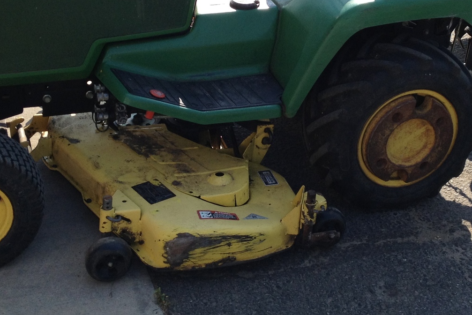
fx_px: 970
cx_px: 268
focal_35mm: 74
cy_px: 104
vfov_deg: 18.4
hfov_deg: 27.3
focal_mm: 4.28
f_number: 2.4
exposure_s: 1/778
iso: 50
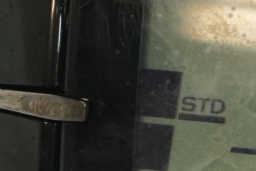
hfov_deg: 4.7
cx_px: 317
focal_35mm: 433
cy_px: 153
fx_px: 3079
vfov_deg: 3.2
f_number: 5.6
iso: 1600
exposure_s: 1/200
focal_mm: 70
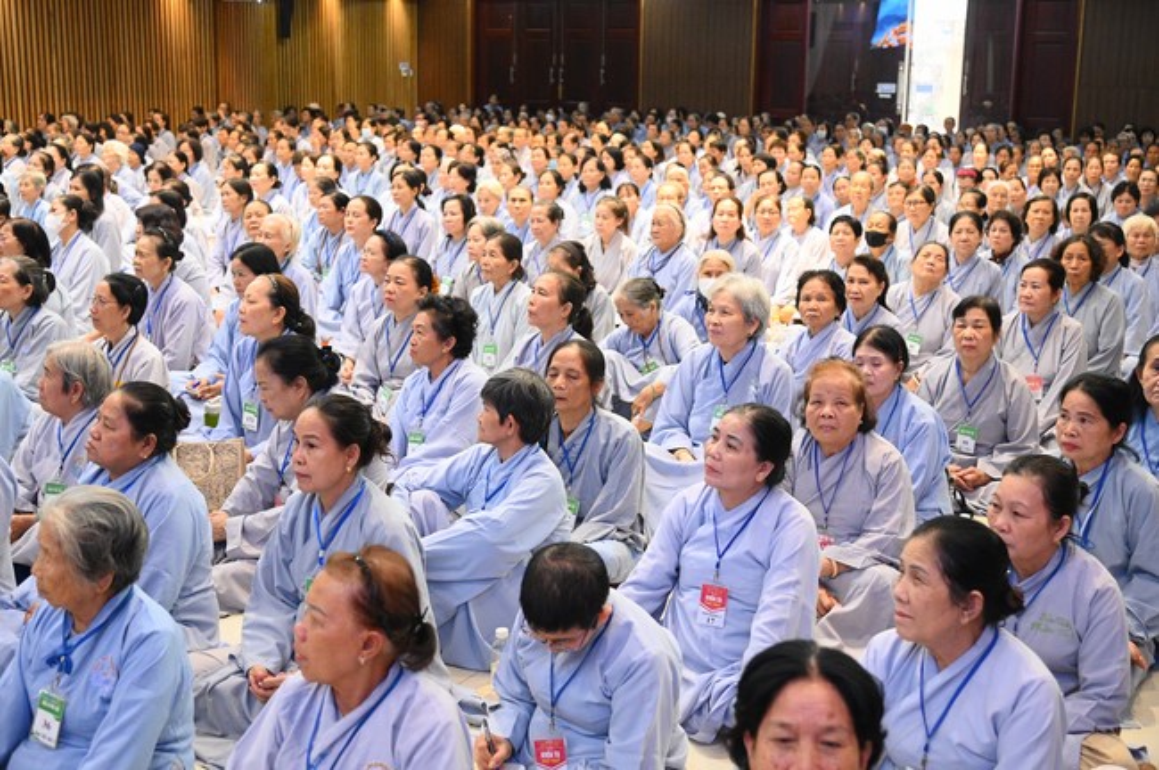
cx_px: 580
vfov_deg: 30.5
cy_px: 385
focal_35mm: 44
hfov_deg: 44.5
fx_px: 1415
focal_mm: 44
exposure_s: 1/160
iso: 8000
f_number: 4
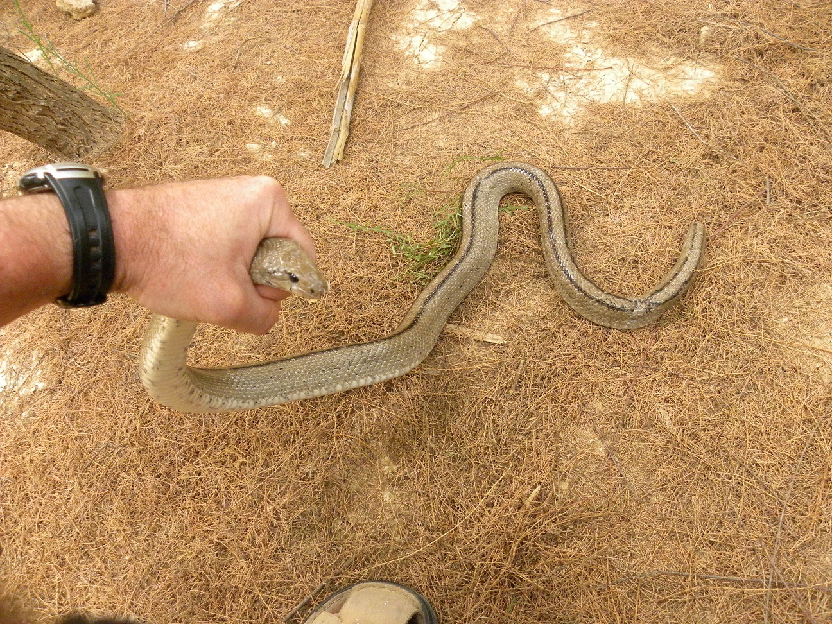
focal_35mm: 27
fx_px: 649
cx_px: 416
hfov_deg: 65.3
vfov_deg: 51.4
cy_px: 312
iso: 333
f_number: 2.8
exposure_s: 1/324
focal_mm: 4.8
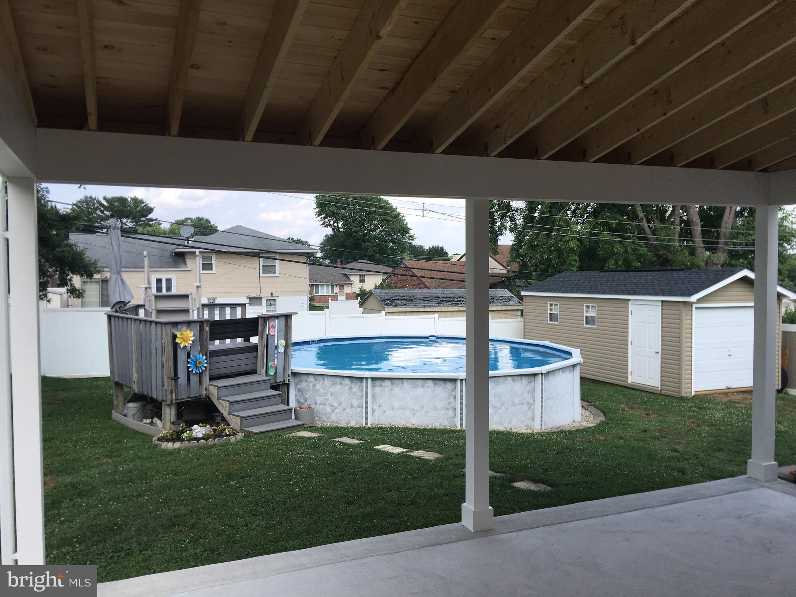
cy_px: 298
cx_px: 398
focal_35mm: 29
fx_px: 667
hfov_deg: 61.7
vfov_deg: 48.2
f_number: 2.2
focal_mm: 4.15
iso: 25
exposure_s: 1/874
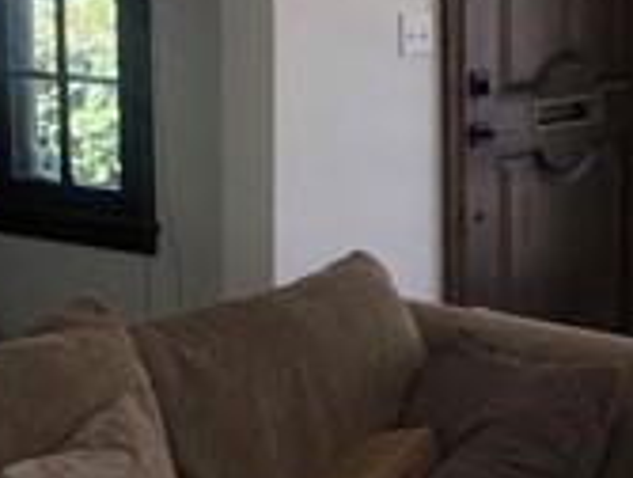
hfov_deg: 17.6
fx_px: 1961
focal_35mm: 107
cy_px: 95
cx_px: 732
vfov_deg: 13.8
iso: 32
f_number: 1.8
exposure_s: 1/120
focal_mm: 3.99
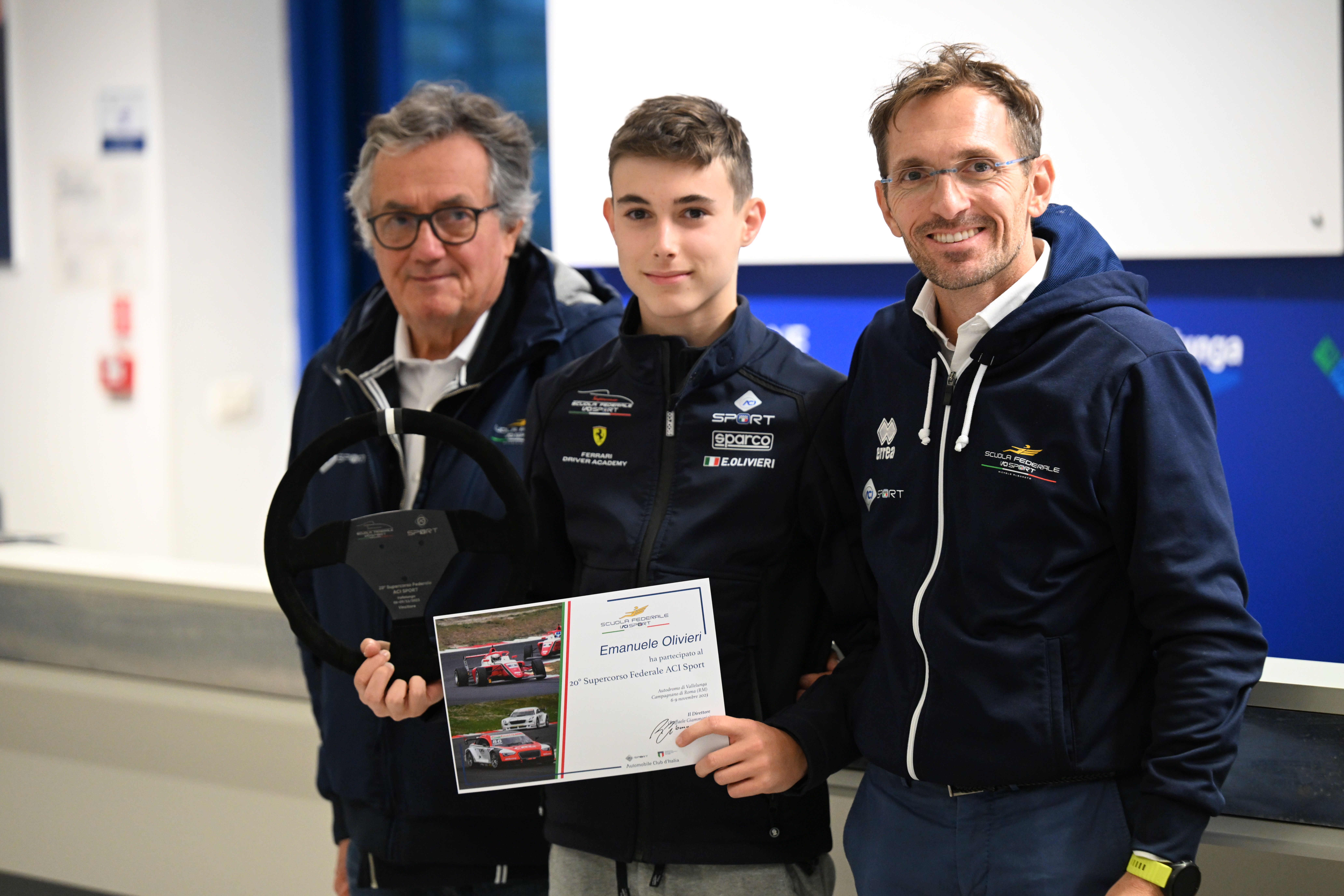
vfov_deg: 11.0
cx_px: 672
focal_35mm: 125
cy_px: 448
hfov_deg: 16.4
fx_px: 4666
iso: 3200
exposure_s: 1/125
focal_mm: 125
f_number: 2.8
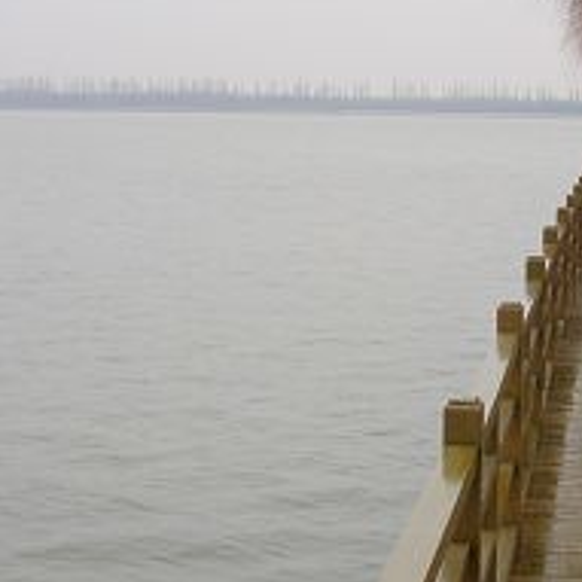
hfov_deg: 21.1
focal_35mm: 81
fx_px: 1541
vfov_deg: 21.2
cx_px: 491
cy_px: 160
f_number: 4.3
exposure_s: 1/200
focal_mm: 5.8
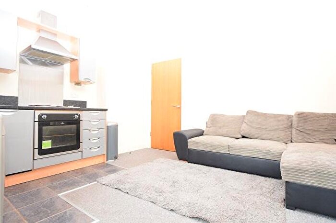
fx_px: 168
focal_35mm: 18
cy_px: 112
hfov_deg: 90.0
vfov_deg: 67.3
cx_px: 168
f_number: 4.5
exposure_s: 1/80
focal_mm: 12
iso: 800
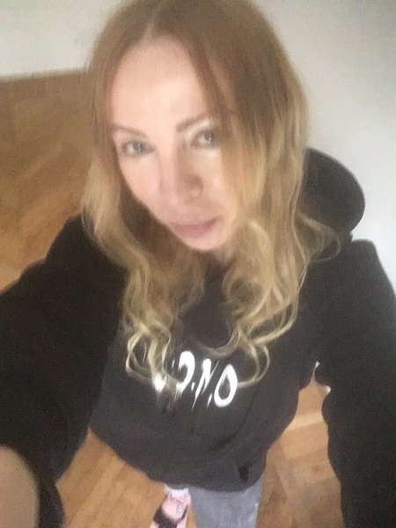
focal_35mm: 31
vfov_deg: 58.4
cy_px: 264
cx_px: 198
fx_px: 473
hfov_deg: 45.4
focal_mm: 2.15
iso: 640
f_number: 2.4
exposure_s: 1/17
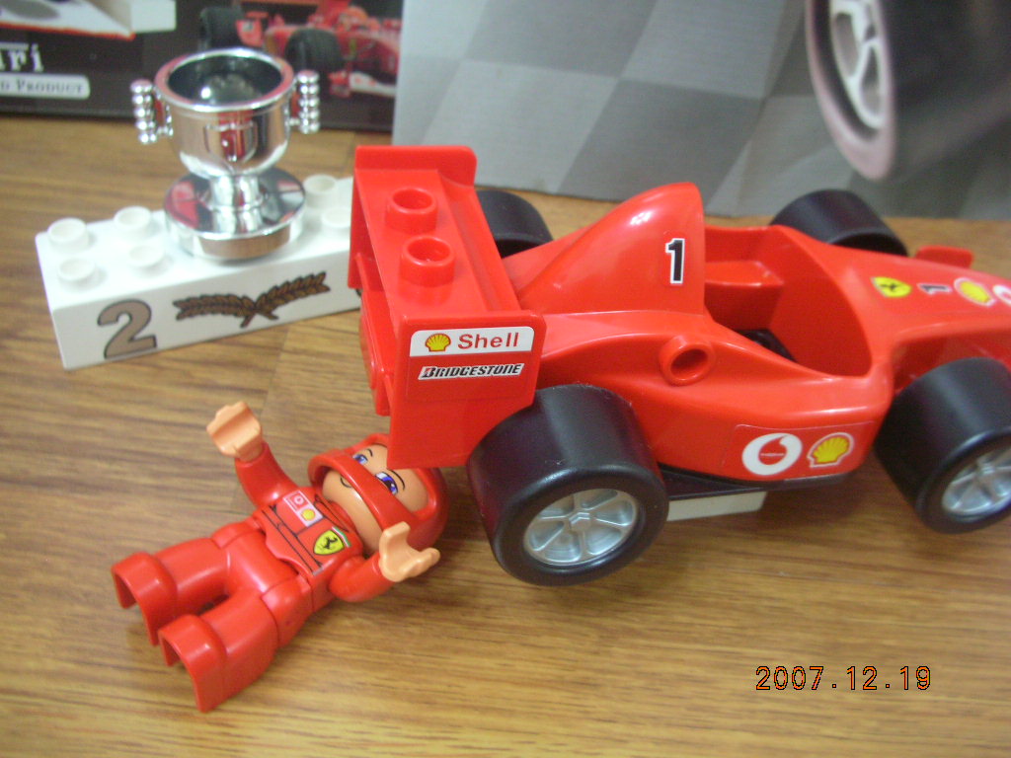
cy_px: 379
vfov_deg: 40.7
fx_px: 1022
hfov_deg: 52.6
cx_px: 506
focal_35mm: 35
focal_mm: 5.8
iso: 113
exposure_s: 1/4
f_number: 3
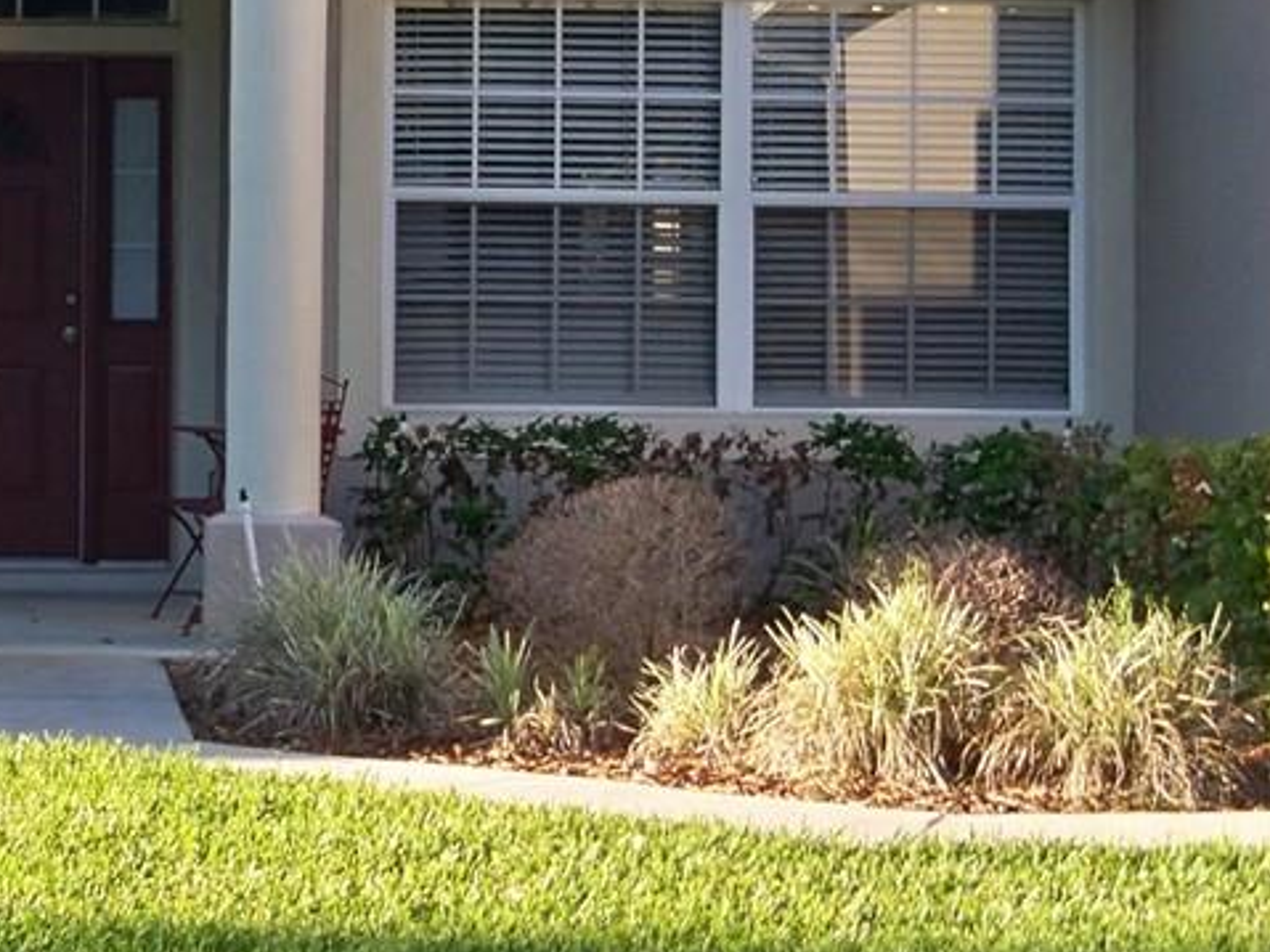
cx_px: -19
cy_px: 432
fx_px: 4291
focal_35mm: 117
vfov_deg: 12.7
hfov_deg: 16.5
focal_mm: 6.2
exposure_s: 1/100
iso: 80
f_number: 3.5
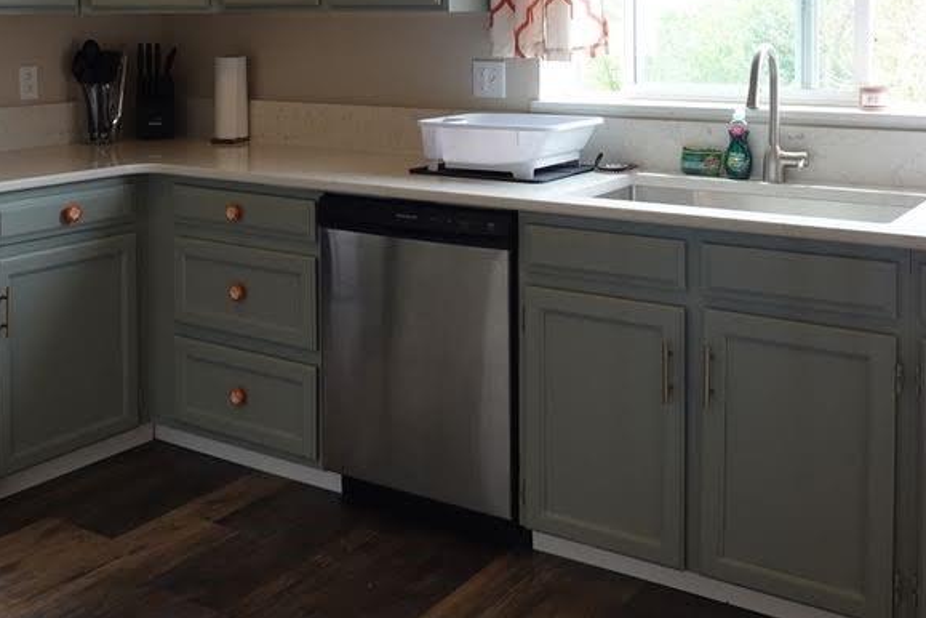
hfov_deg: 43.6
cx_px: 480
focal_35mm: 45
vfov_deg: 28.6
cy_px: 46
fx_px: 1157
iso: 100
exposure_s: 1/60
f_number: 2.8
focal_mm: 9
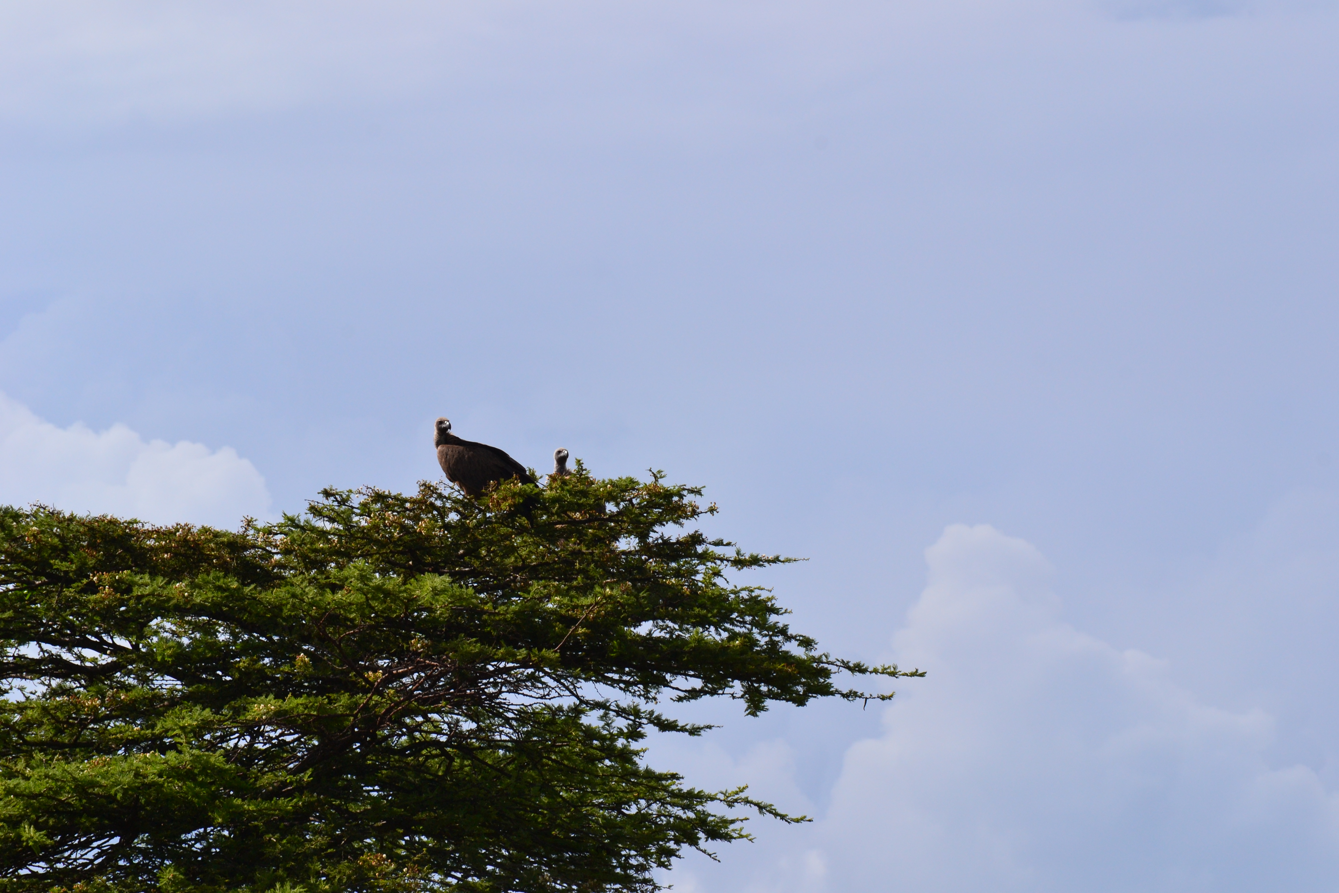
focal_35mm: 300
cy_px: 446
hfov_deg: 6.9
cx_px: 670
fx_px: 11157
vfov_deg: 4.6
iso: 360
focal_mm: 200
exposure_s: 1/500
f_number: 11
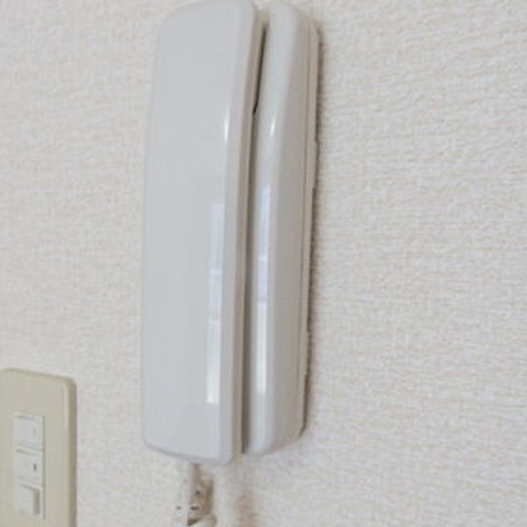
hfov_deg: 45.4
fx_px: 620
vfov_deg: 45.8
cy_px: 318
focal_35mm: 36
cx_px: 178
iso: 160
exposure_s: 1/30
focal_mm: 4
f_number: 3.4
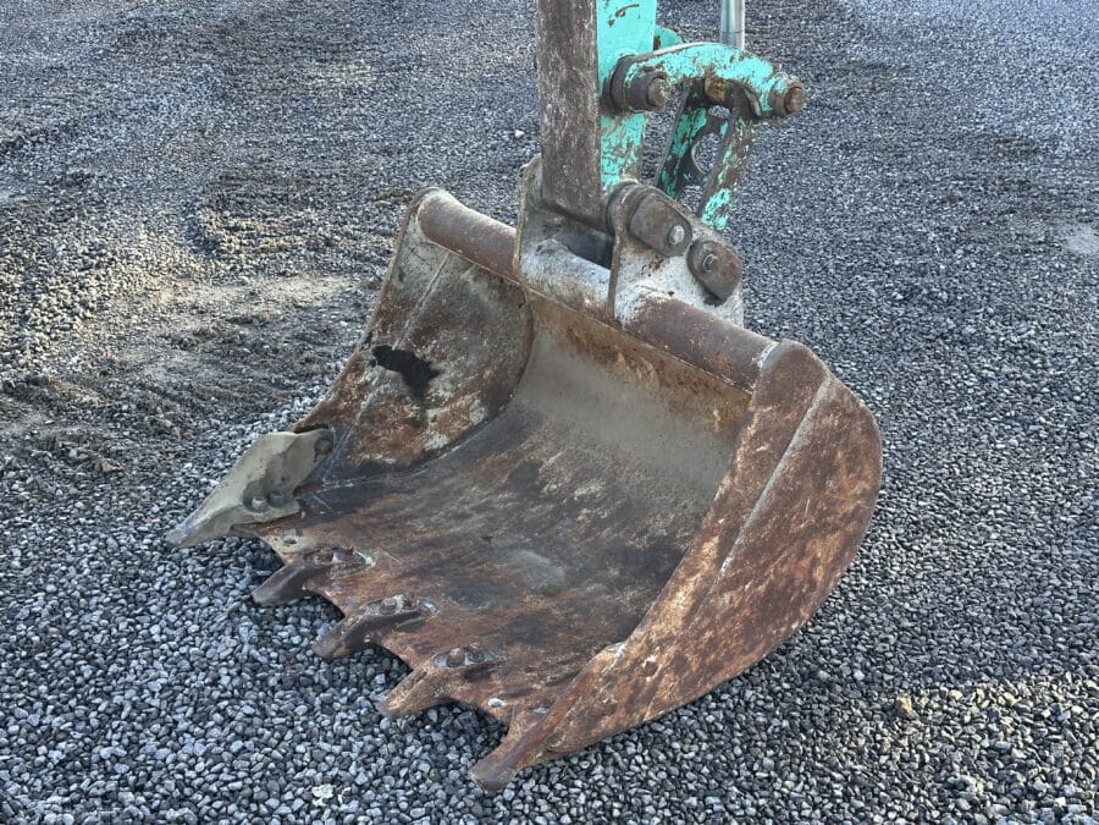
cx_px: 550
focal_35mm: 48
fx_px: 1524
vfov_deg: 30.3
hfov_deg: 39.7
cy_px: 412
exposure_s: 1/180
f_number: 1.78
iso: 64
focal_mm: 6.86
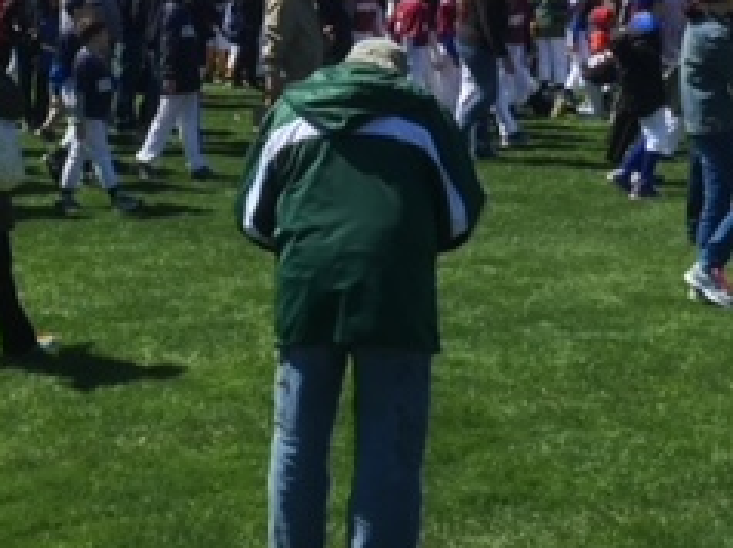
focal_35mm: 78
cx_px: 234
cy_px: -151
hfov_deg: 24.9
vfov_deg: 17.7
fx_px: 1650
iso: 32
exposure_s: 1/2083
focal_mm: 4.15
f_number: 2.2
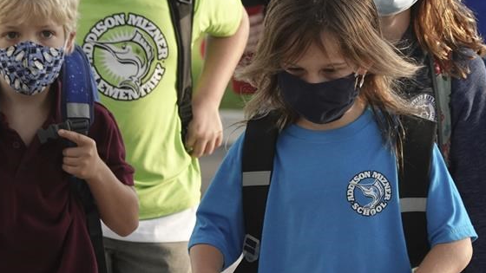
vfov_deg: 2.2
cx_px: 340
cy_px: 78
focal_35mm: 554
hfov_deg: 3.9
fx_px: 7139
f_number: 4
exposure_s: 1/640
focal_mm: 105.83
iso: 640
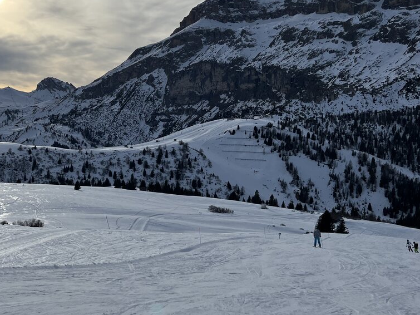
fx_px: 570
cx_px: 73
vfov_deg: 30.9
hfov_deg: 38.6
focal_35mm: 47
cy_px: 144
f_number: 1.6
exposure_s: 1/8403
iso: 50
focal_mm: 5.1
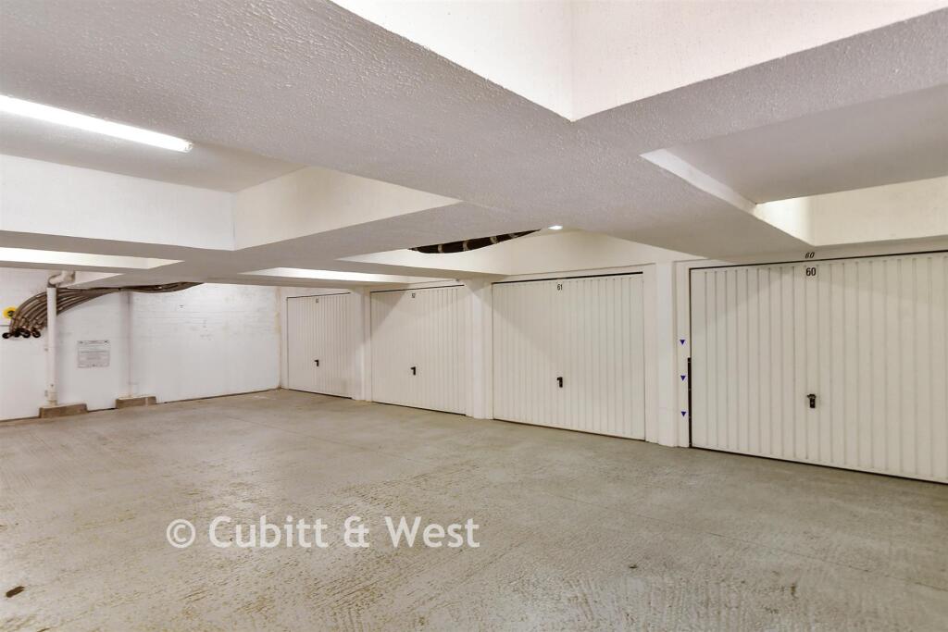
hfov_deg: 81.2
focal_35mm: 21
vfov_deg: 59.5
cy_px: 316
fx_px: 553
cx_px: 474
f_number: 7.1
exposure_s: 1/8
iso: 400
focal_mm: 14
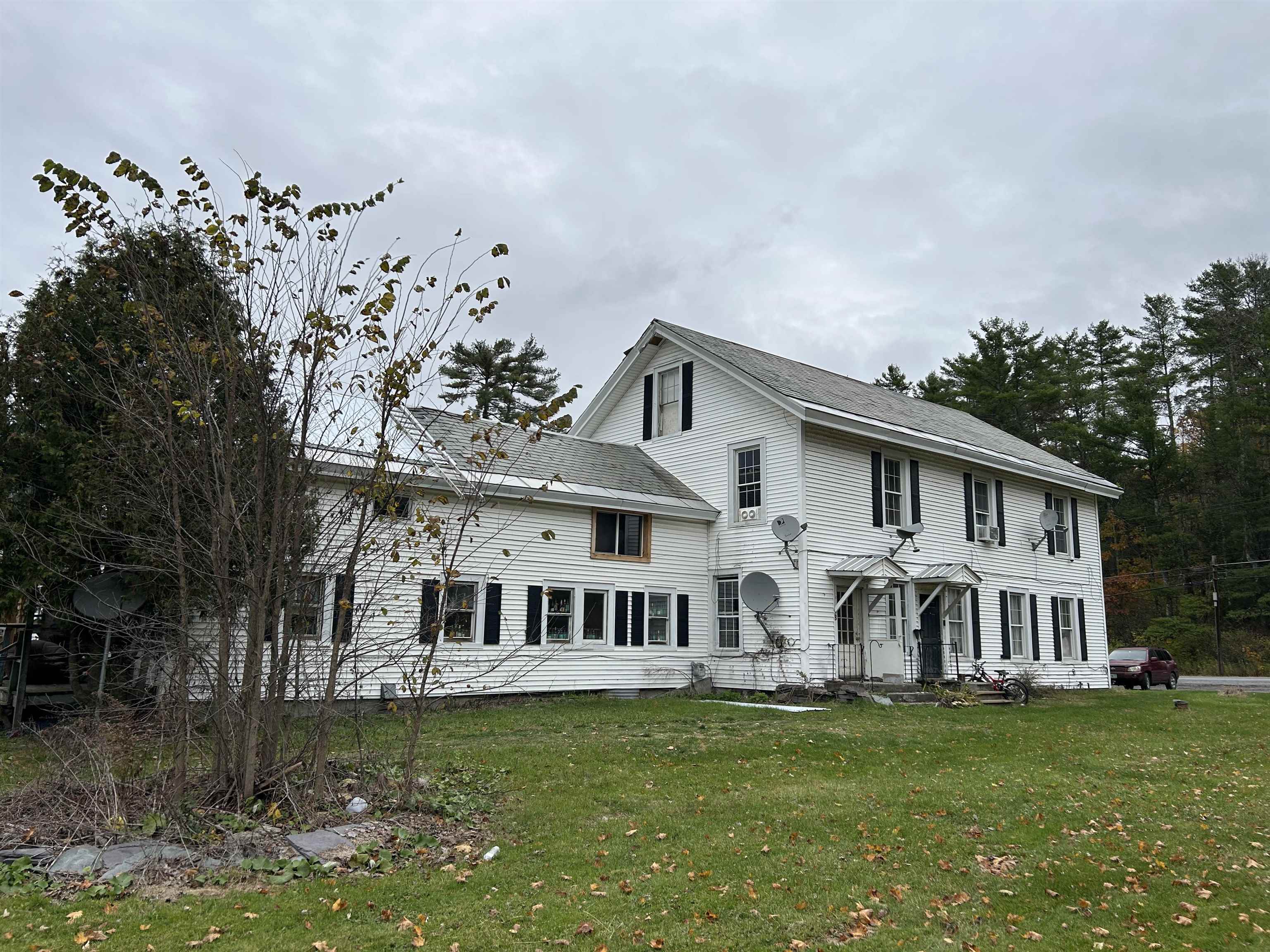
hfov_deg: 67.3
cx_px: 635
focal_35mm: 26
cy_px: 476
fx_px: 954
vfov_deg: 53.1
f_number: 1.5
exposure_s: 1/3356
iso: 50
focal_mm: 5.7
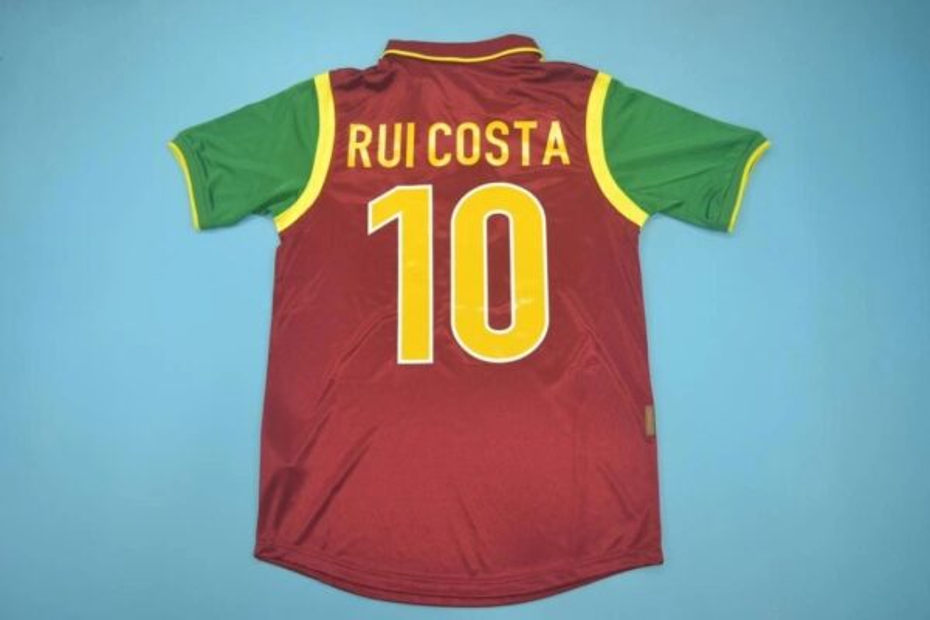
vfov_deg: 43.6
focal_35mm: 30
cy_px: 310
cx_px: 465
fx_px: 775
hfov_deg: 61.9
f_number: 3.8
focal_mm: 20
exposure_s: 1/125
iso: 200
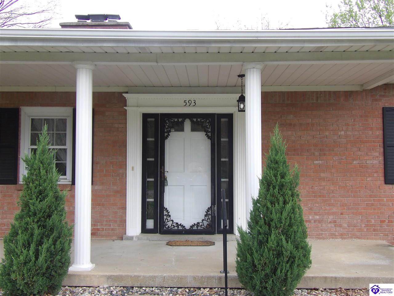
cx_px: 197
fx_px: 444
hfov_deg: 47.9
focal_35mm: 39
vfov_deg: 36.8
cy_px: 148
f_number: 3.7
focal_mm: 7
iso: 100
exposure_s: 1/143
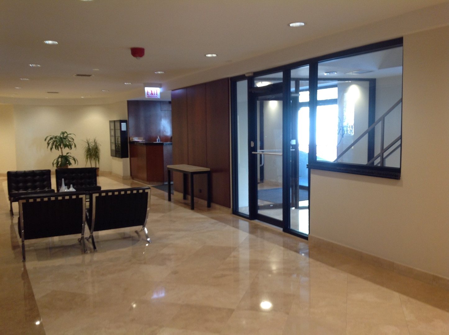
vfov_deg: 40.6
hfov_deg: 52.7
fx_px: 453
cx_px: 224
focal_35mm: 35
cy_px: 168
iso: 100
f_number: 2.4
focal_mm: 4.28
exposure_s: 1/15
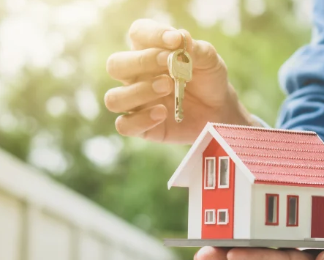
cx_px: 210
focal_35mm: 127
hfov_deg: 15.1
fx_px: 1219
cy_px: 220
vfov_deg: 12.1
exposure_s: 1/100
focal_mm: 40
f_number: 2.8
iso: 100
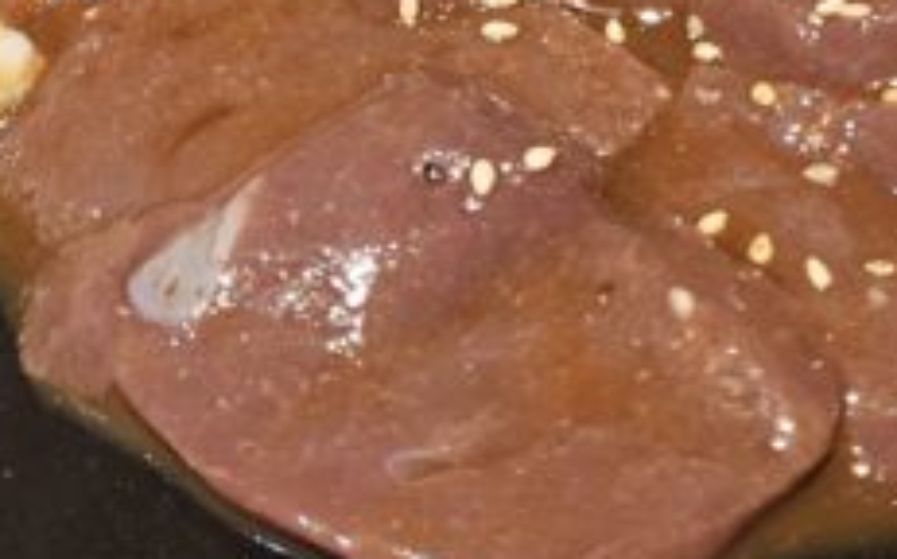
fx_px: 2638
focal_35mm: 108
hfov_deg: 19.2
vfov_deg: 11.2
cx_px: 610
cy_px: -485
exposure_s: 1/60
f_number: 1.8
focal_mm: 5.4
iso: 640
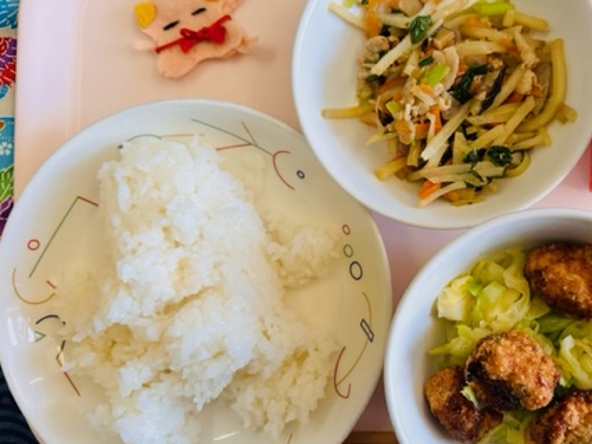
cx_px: 417
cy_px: 210
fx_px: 615
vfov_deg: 39.6
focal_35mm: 36
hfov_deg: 50.0
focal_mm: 6.86
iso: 64
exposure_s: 1/193
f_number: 1.78
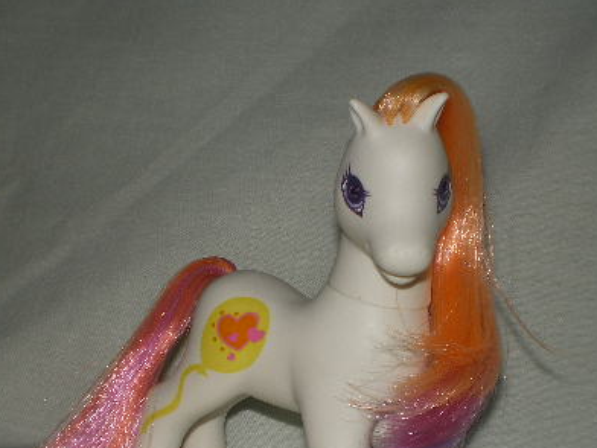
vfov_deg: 23.4
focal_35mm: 62
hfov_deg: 31.1
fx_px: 1069
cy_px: 337
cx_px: 251
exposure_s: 1/30
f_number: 4.6
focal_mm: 6.3
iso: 64
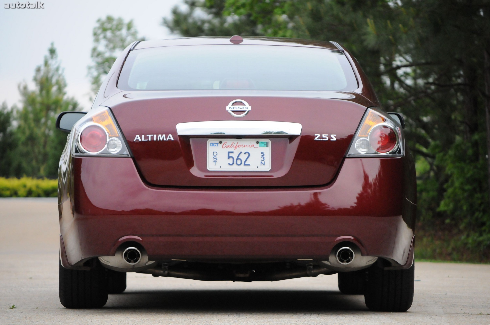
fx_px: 2488
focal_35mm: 183
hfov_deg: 11.2
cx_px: 245
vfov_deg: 7.5
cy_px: 162
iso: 2000
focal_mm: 122
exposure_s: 1/640
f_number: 5.6
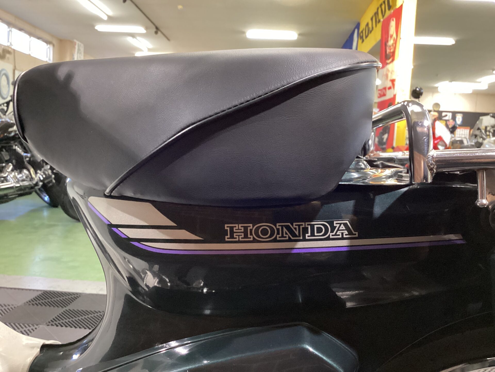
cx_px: 248
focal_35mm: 31
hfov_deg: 58.4
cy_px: 186
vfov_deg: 45.4
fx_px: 443
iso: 320
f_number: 2.4
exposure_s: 1/60
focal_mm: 3.3
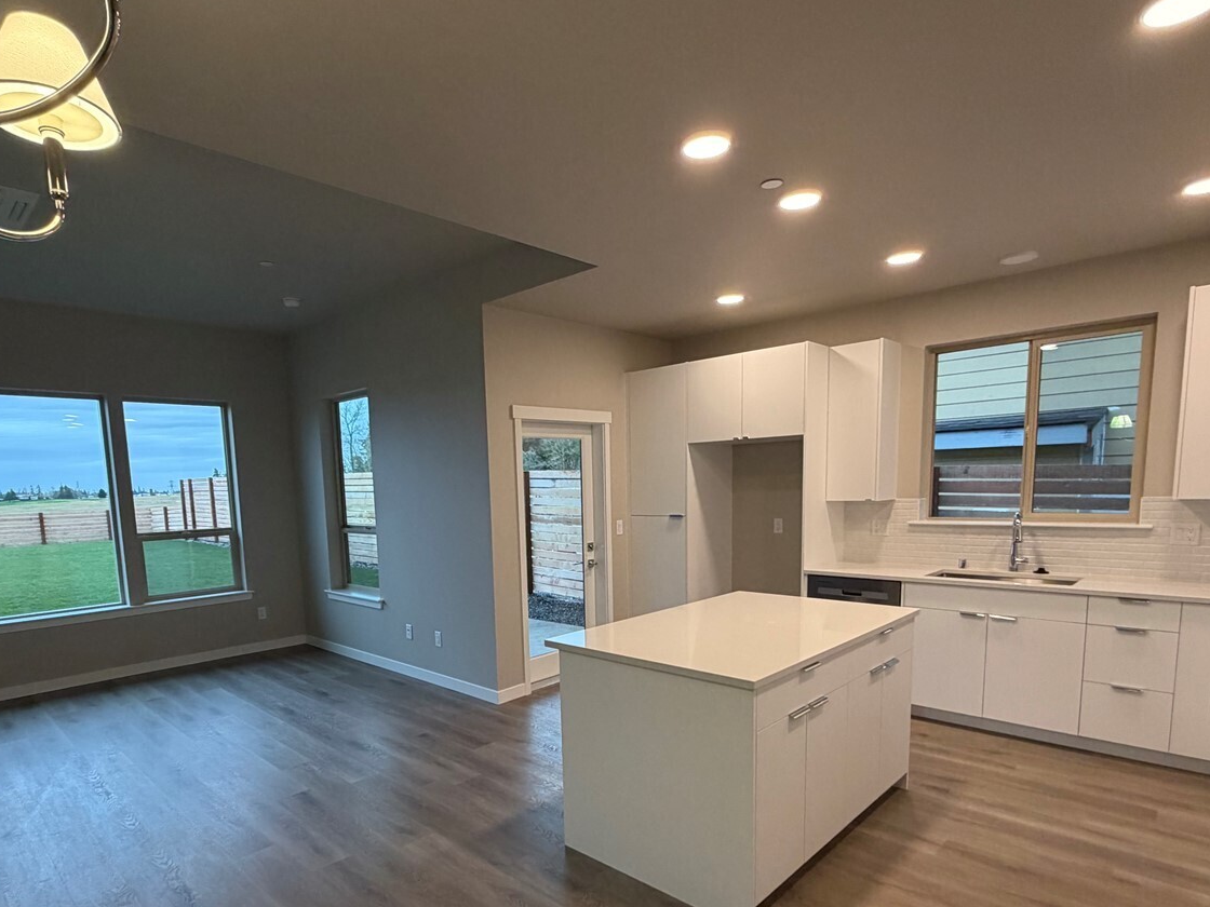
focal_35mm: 20
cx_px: 556
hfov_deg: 81.6
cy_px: 570
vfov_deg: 65.0
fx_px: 699
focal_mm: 2.22
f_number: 2.2
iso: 250
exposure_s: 1/120
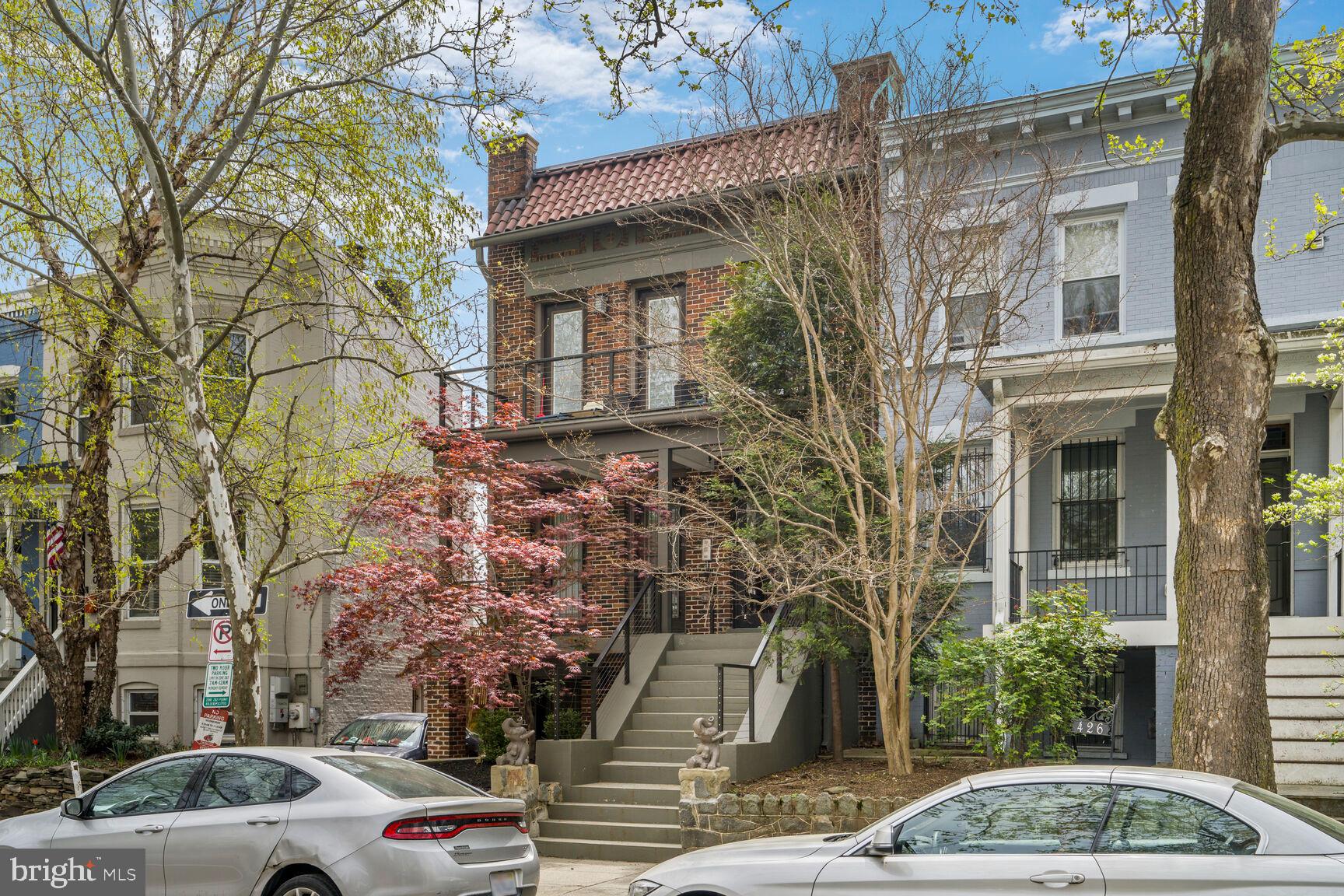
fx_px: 1120
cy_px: 448
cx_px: 672
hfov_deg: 61.9
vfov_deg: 43.6
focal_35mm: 30
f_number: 9
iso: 200
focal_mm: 30
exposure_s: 1/200
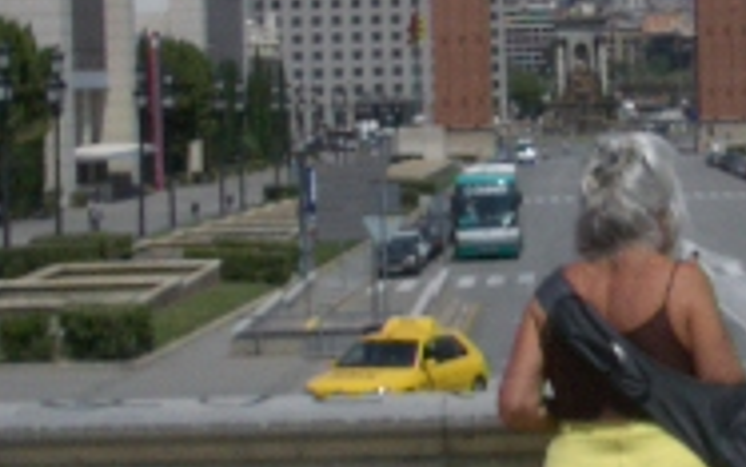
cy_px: 40
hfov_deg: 16.3
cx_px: 594
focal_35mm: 127
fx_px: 2583
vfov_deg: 10.3
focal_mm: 5.8
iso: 50
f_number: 4.3
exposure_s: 1/1600
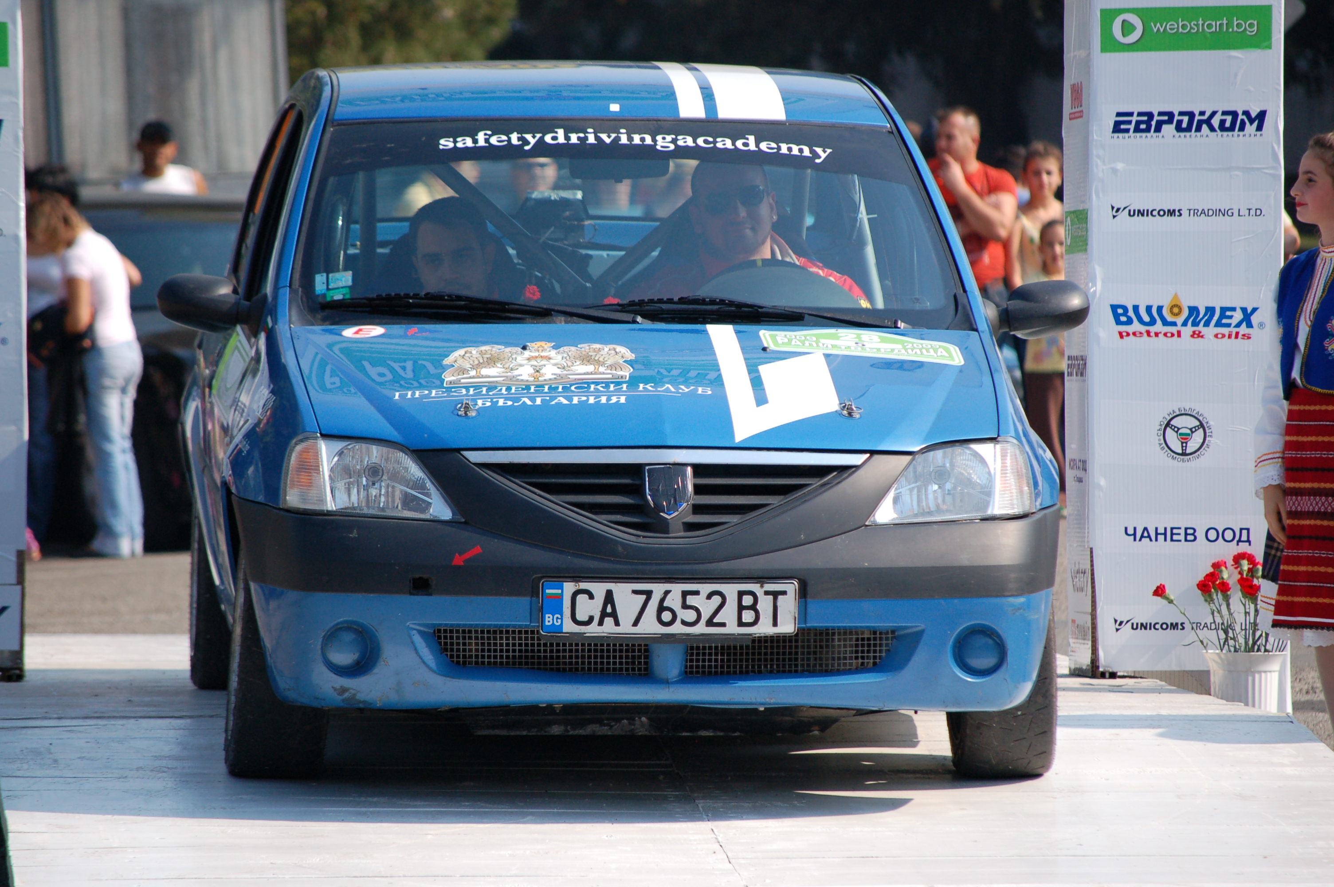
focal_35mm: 300
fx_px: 11107
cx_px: 667
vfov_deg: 4.6
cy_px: 444
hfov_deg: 6.9
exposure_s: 1/1000
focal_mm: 200
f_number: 5.6
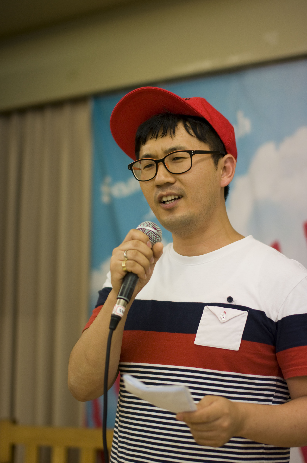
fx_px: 962
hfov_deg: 18.1
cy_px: 232
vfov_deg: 27.0
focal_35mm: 75
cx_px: 154
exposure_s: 1/320
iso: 400
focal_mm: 50
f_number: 1.4
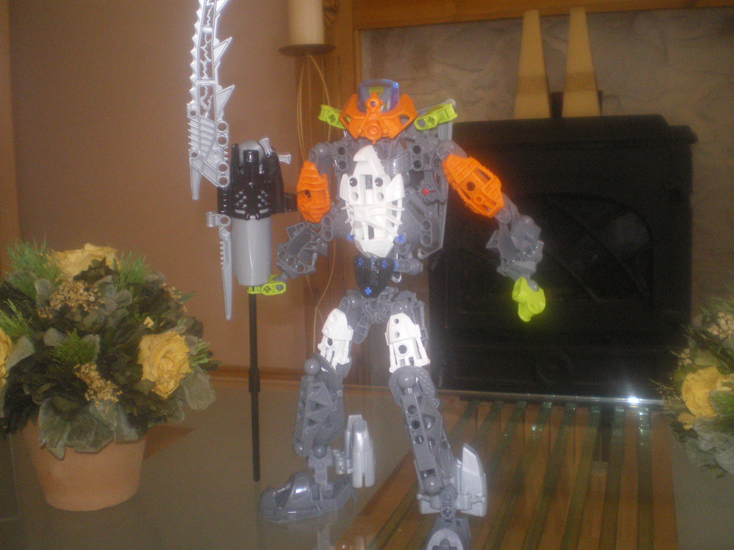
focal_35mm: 38
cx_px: 367
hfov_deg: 49.0
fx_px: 806
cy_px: 275
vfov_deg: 37.7
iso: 400
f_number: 3.1
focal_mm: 6.3
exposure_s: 1/30
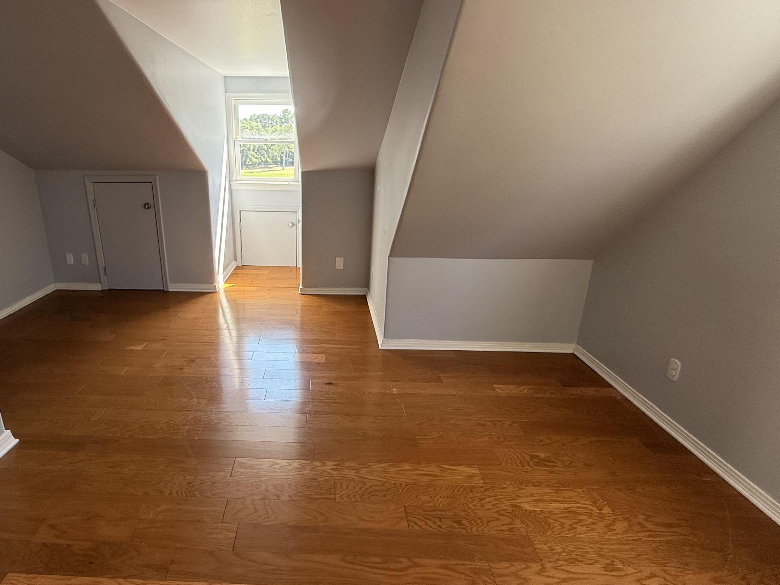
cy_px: 277
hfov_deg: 83.6
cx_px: 311
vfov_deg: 68.6
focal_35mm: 19
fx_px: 428
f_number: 2.2
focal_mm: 2.22
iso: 80
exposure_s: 1/99
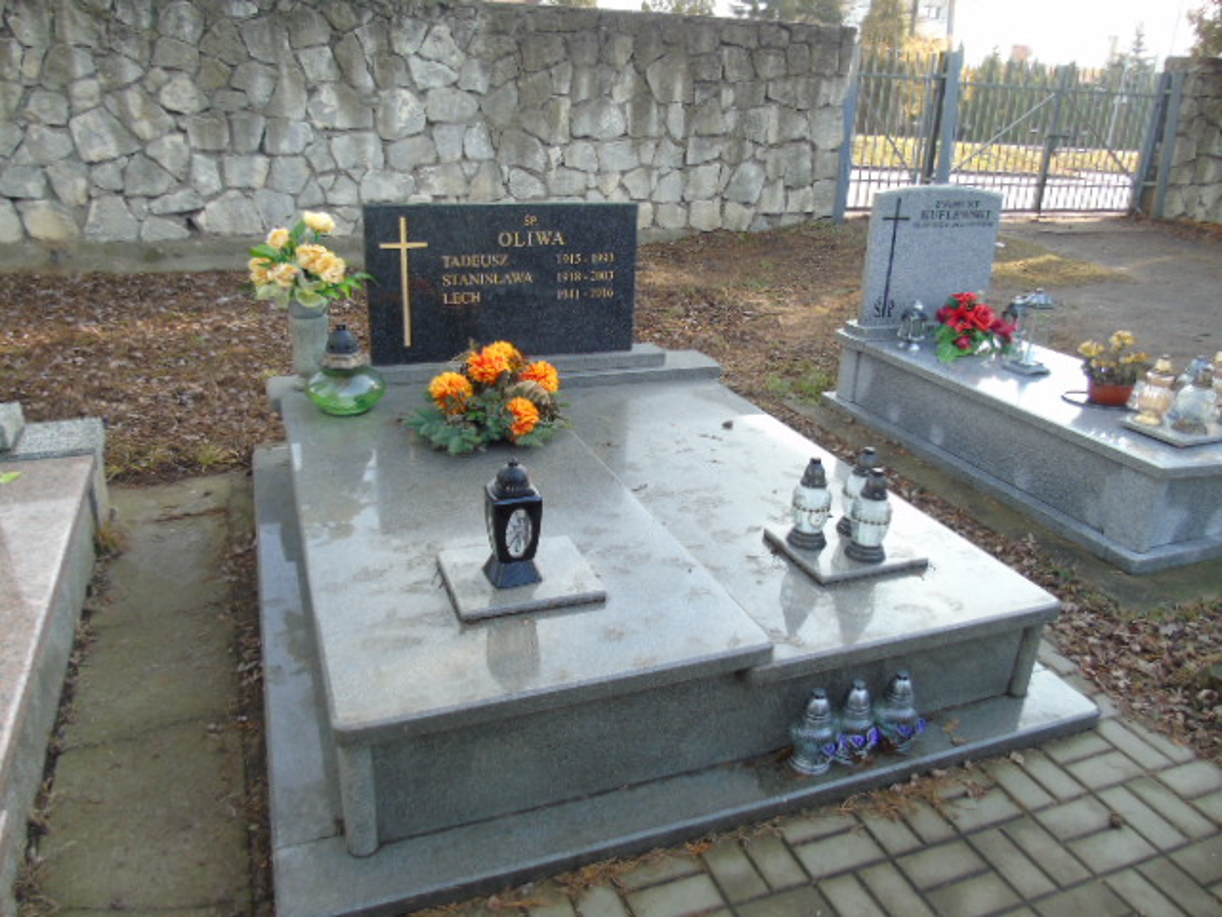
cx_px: 611
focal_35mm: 25
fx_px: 883
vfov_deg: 54.9
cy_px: 458
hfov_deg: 69.4
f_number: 3.4
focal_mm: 4.4
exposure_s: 1/60
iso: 80
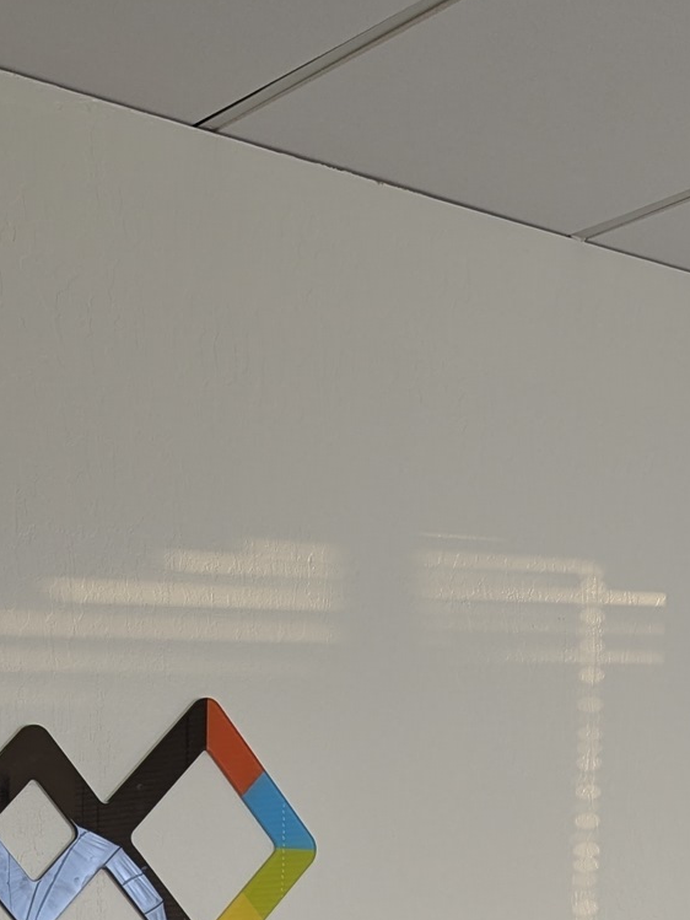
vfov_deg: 21.6
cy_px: 1183
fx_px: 2179
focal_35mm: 82
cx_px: 212
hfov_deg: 17.9
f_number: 1.85
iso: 42
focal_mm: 6.81
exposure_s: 1/93.5
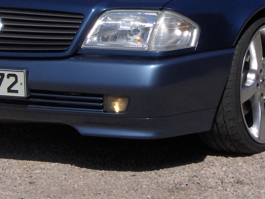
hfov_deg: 13.1
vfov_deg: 9.9
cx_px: 184
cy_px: 26
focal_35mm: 150
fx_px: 1149
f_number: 5.9
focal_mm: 11.2
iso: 100
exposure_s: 1/585
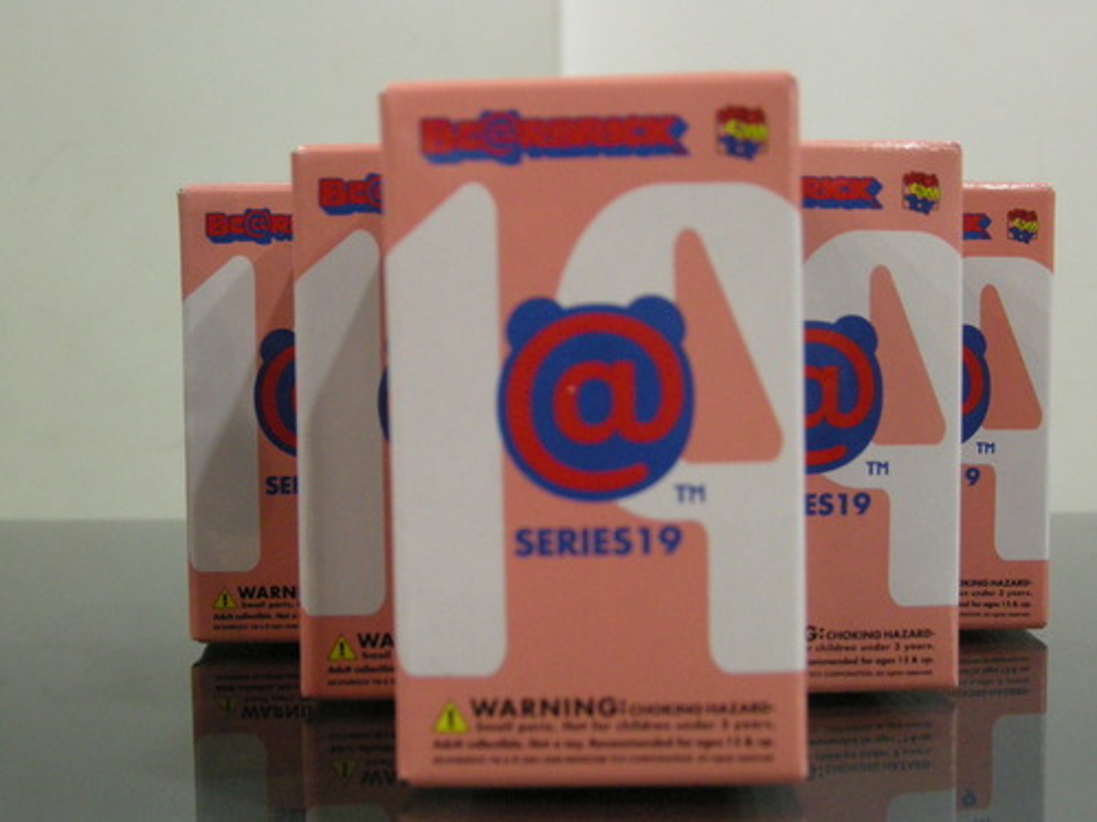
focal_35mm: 49
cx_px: 548
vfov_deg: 29.7
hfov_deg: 38.9
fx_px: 1552
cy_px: 411
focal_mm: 7.9
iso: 400
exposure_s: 1/26.8
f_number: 3.2
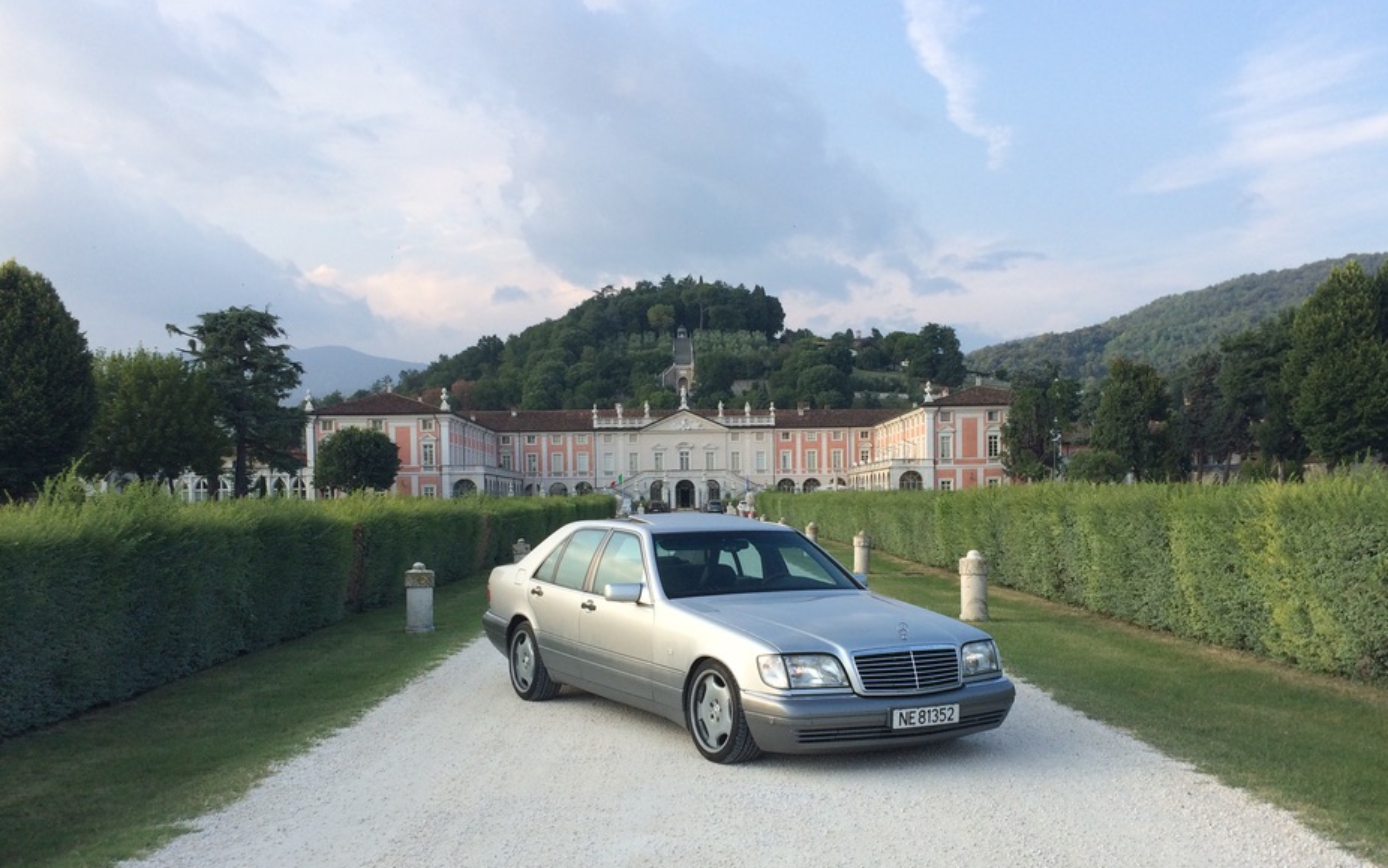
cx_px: 701
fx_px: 1286
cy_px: 544
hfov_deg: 56.7
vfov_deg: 37.1
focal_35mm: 34
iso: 32
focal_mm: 4.15
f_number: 2.2
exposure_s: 1/622
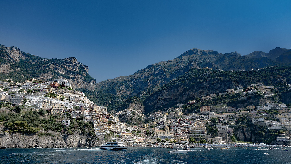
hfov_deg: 76.3
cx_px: 147
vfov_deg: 47.3
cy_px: 102
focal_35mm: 24
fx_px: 185
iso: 100
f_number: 5.6
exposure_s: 1/800
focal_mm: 12
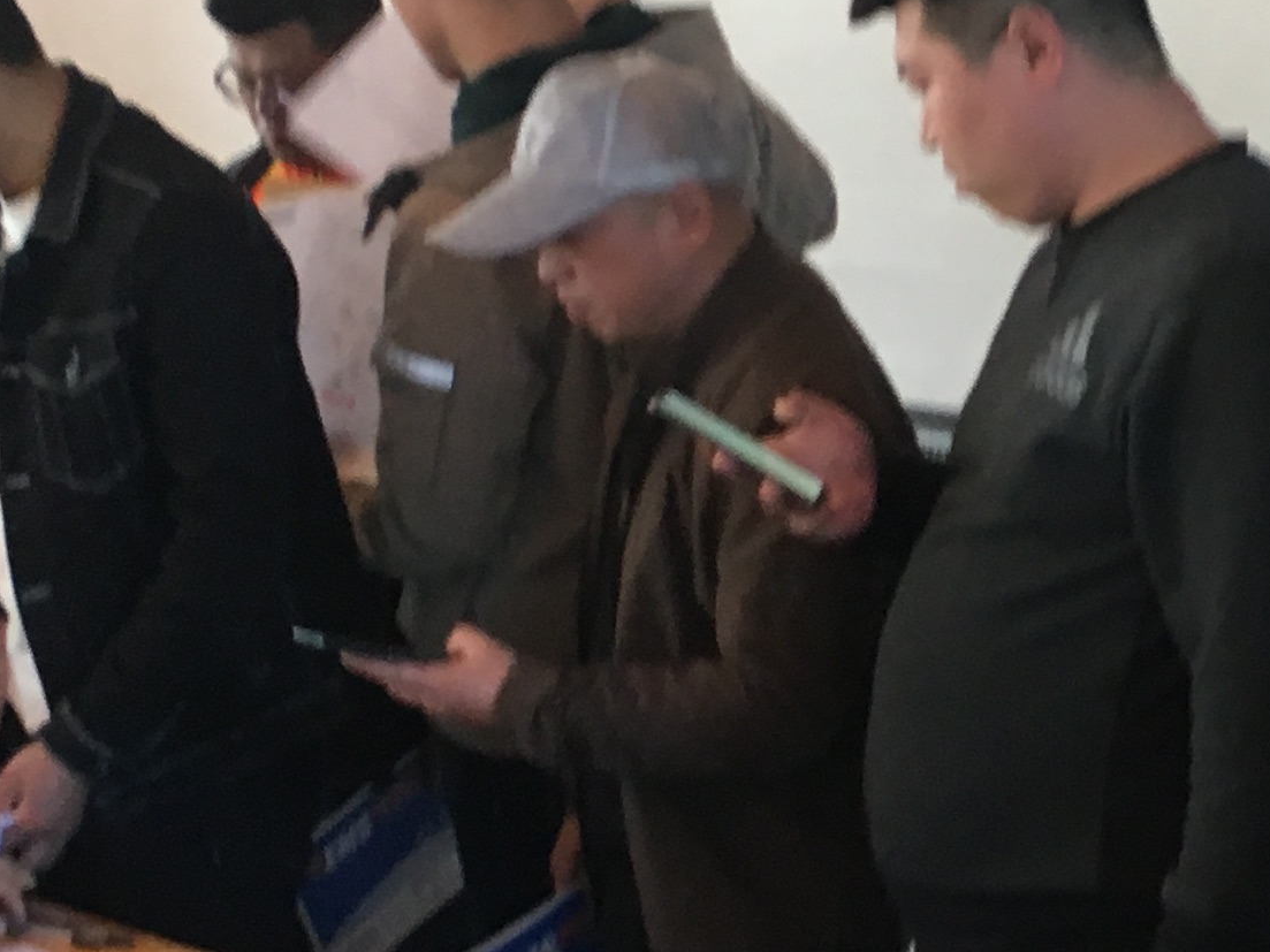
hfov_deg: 18.2
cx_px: 1177
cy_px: 565
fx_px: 3889
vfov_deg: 14.0
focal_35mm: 106
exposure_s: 1/33
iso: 100
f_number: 2.2
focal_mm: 4.15
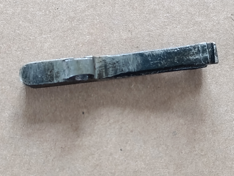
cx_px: 117
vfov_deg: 16.1
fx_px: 623
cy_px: 88
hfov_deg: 21.3
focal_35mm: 92
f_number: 1.6
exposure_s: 1/33.3
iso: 1000
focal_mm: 6.14
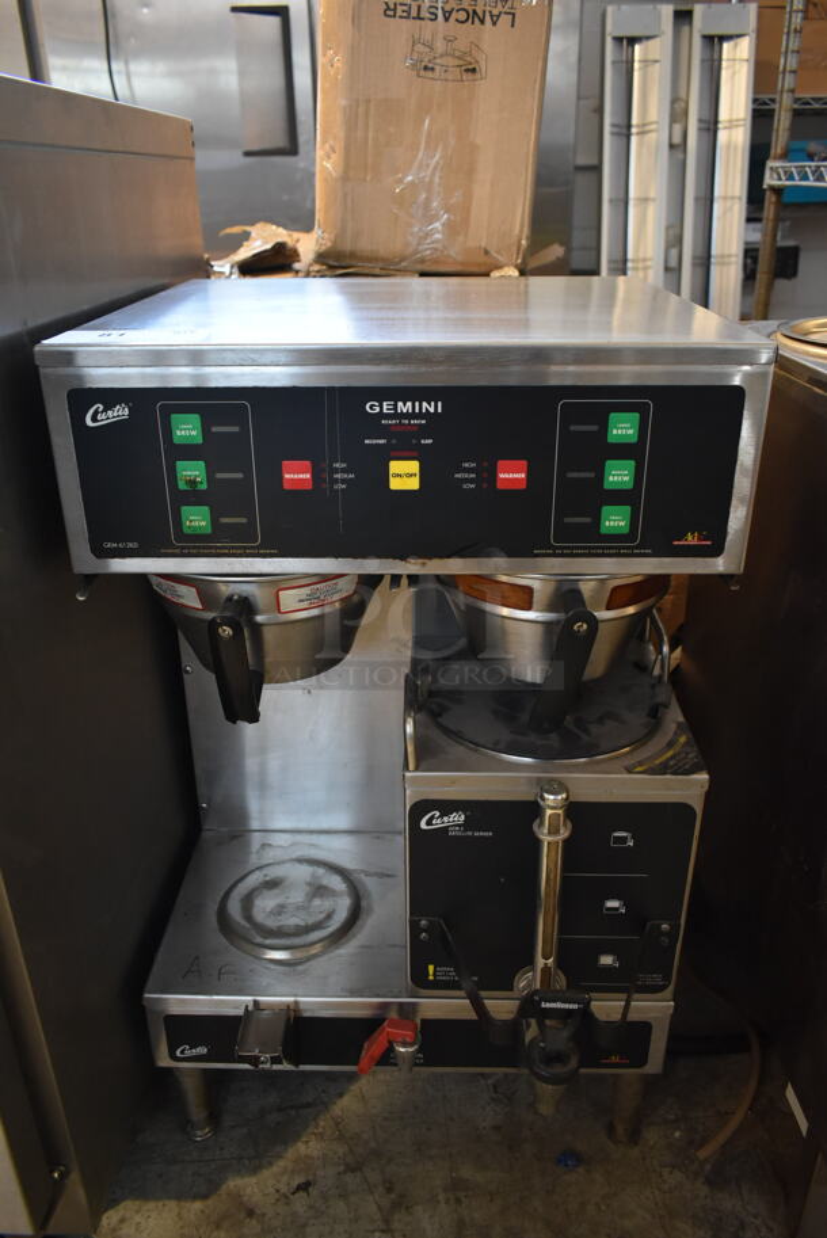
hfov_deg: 48.0
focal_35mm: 27
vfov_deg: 67.3
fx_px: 929
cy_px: 619
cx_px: 414
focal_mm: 18
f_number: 3.5
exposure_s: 1/30
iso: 1250
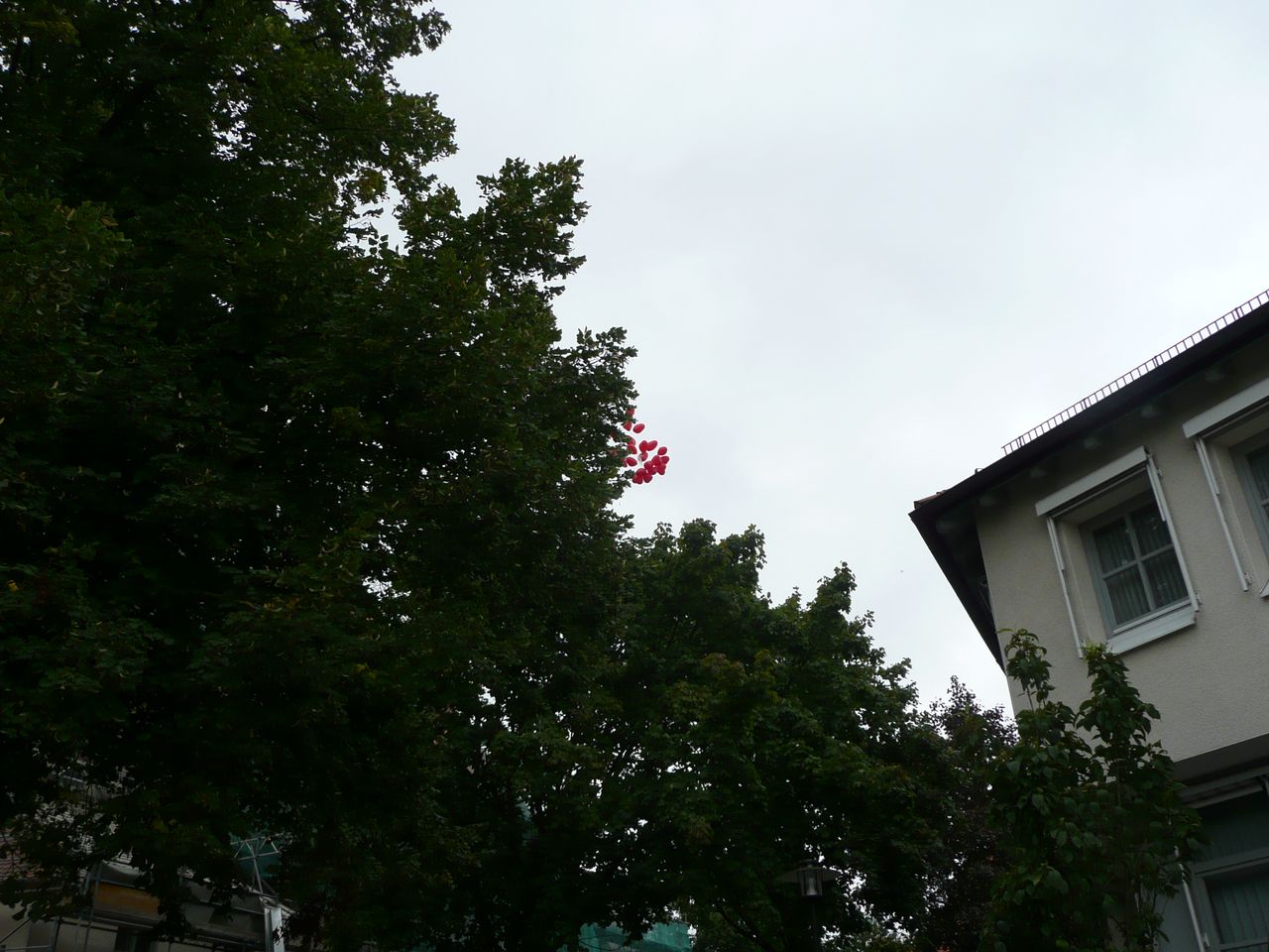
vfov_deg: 46.8
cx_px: 634
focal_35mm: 30
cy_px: 476
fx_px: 1100
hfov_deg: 60.0
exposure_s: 1/400
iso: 100
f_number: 3.3
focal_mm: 4.6
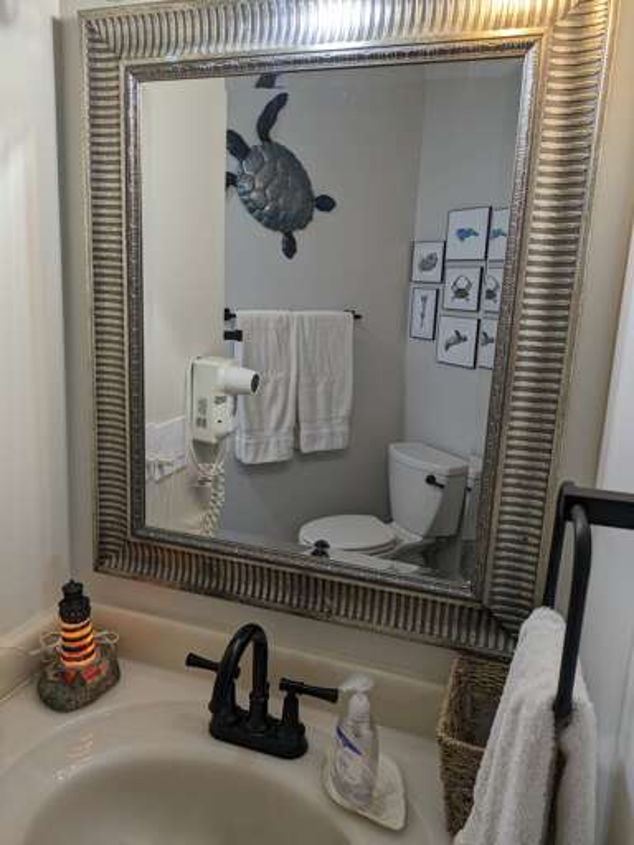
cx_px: 317
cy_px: 422
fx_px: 611
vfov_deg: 69.4
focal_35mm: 25
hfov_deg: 54.9
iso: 62
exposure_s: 1/120
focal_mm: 5.43
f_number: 1.89
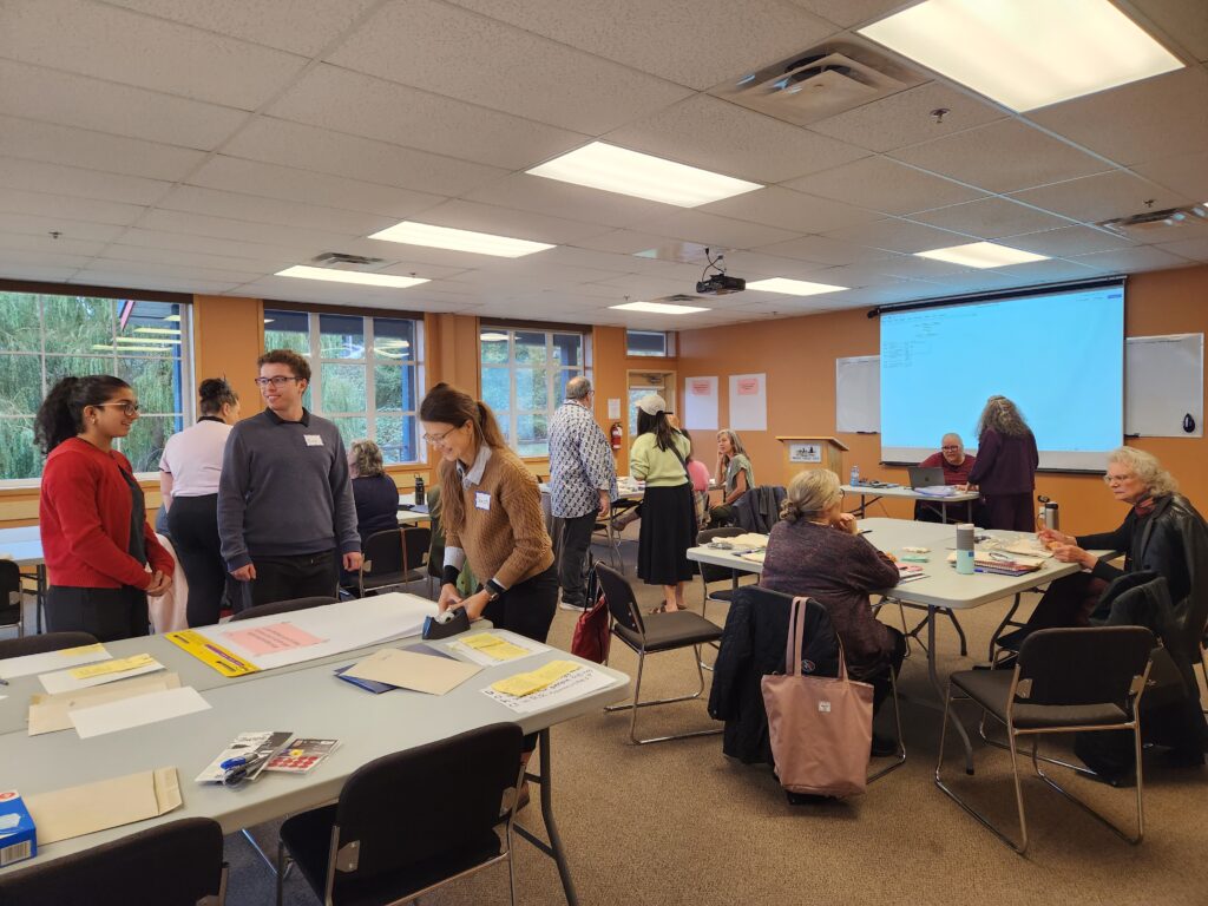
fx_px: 803
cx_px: 604
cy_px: 453
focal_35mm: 23
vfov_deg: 58.9
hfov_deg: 73.9
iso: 200
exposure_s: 1/120
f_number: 1.8
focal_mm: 5.4
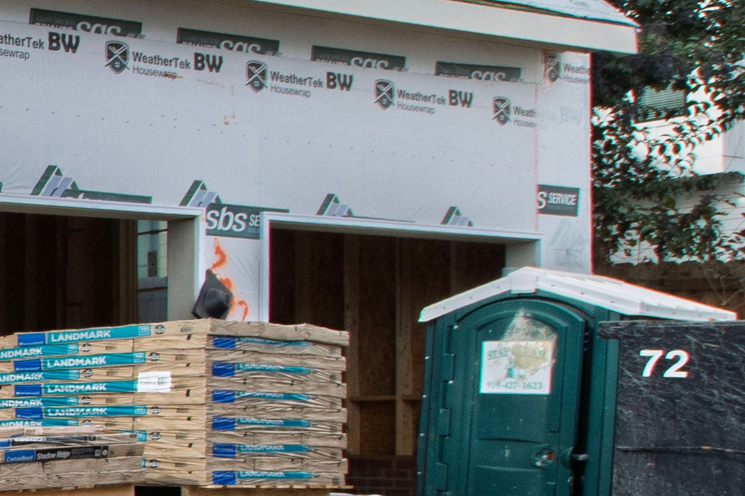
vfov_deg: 19.4
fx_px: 1324
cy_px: 665
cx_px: -634
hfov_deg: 20.6
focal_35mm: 64
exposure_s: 1/250
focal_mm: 10
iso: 320
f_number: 8
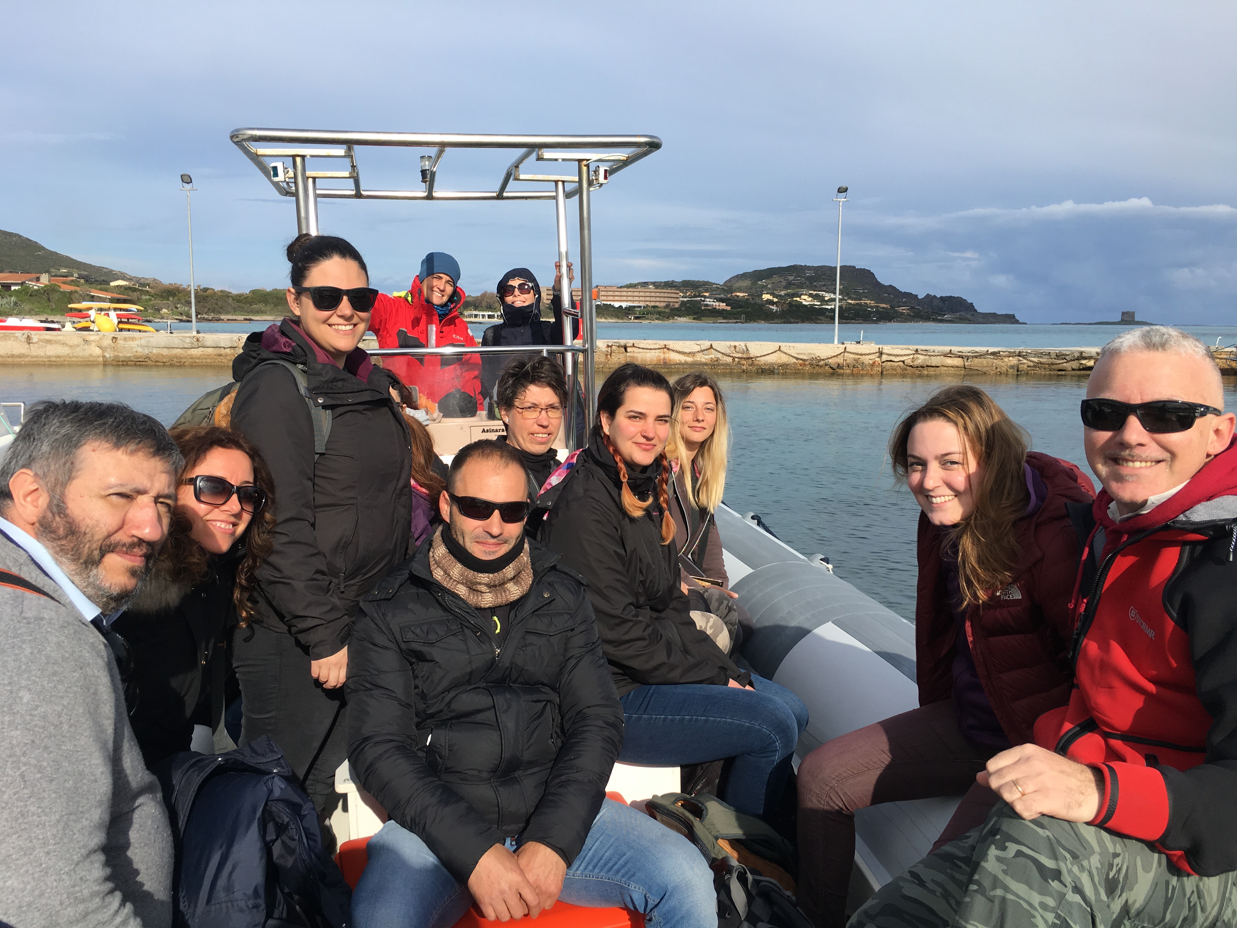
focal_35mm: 29
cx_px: 618
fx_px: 1036
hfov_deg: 61.7
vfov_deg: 48.2
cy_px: 464
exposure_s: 1/1538
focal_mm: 4.15
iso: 25
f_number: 2.2
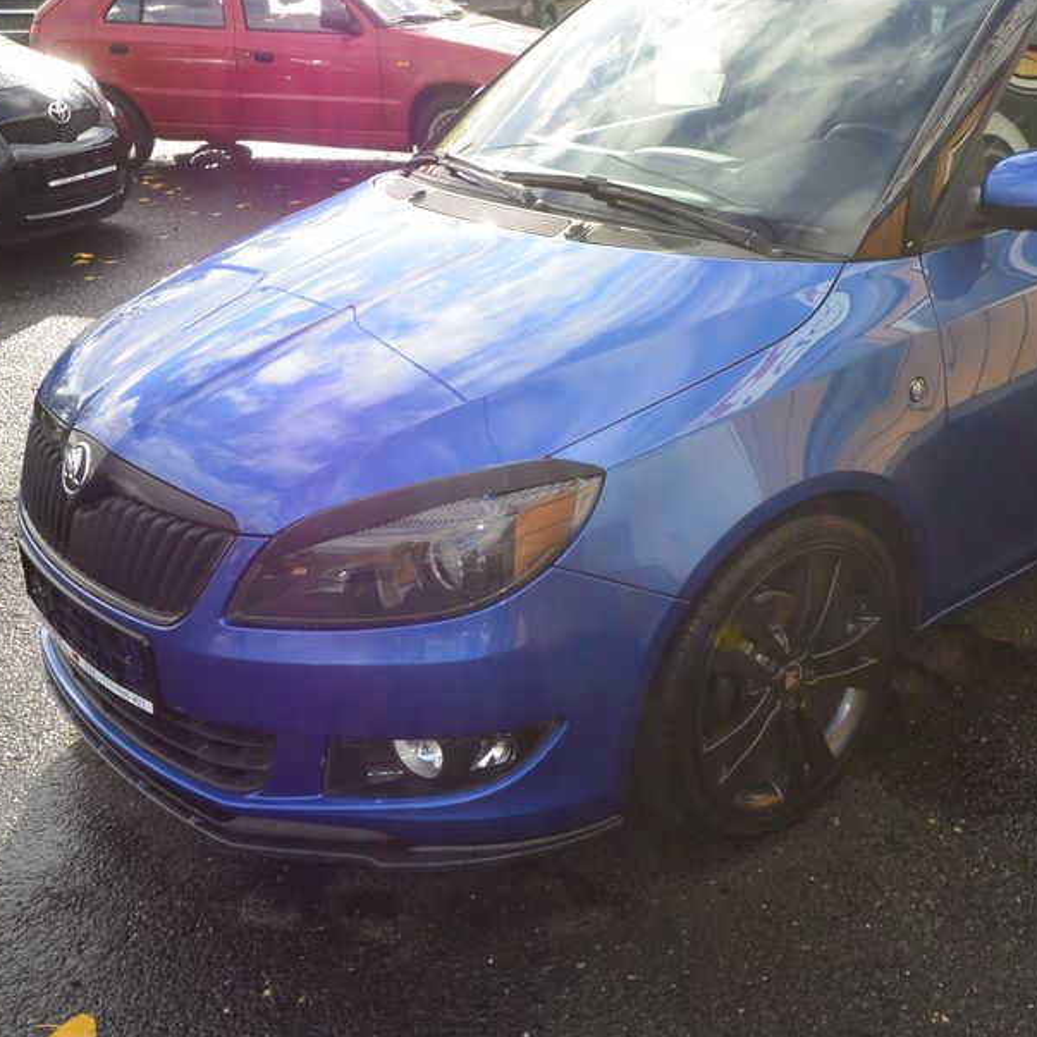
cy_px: 455
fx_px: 1322
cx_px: 690
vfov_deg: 42.8
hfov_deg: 42.3
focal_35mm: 39
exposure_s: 1/250
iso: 160
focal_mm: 10
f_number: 6.3
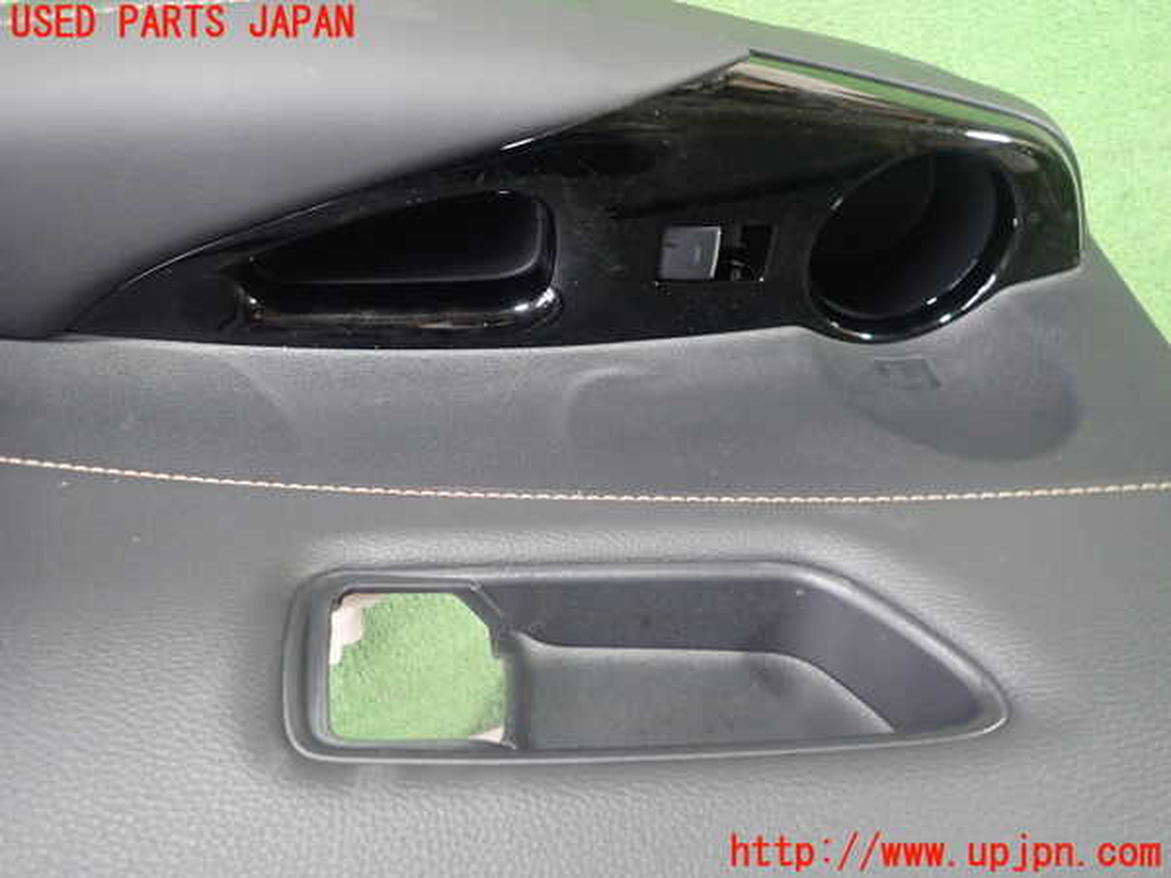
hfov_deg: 69.4
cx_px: 586
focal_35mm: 25
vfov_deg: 54.9
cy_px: 439
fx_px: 846
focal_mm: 4.5
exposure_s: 1/30
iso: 500
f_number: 2
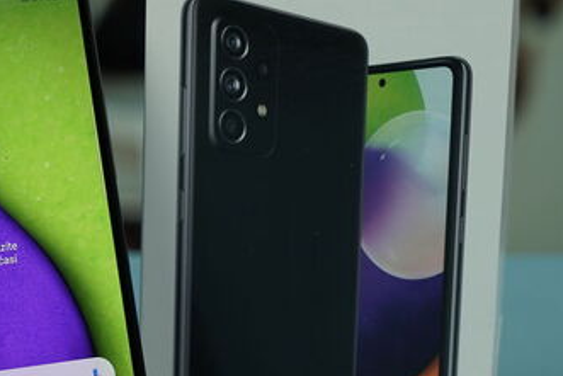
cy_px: 311
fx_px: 3176
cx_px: 146
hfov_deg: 10.1
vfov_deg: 6.8
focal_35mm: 203
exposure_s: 1/125
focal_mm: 70
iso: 640
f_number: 6.3
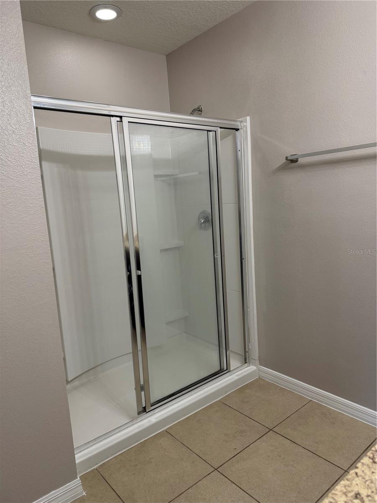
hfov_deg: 56.8
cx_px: 188
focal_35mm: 24
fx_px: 349
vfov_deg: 71.6
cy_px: 252
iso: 160
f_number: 1.78
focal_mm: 6.76
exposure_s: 1/120
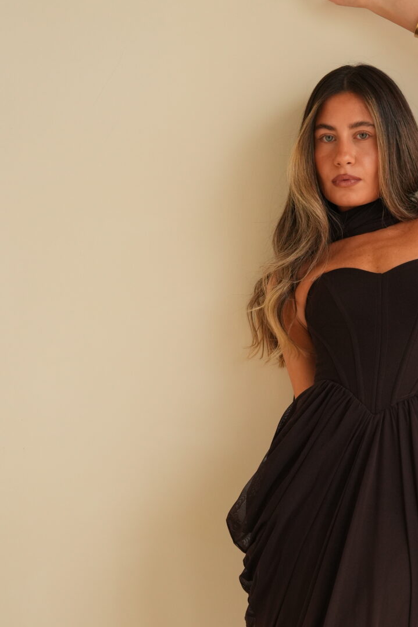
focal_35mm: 116
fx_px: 2014
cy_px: 520
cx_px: 347
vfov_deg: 17.5
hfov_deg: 11.8
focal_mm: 48.7
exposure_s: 1/125
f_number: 4
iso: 640
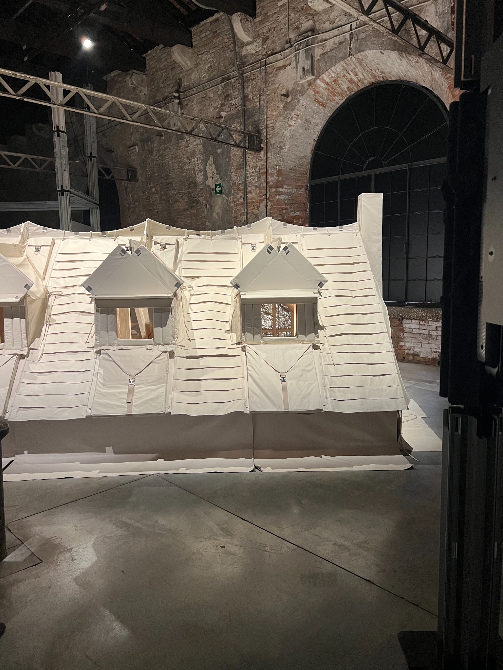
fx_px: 504
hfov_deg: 53.1
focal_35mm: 26
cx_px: 252
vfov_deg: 67.3
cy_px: 335
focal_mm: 5.7
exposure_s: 1/60
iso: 160
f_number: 1.5
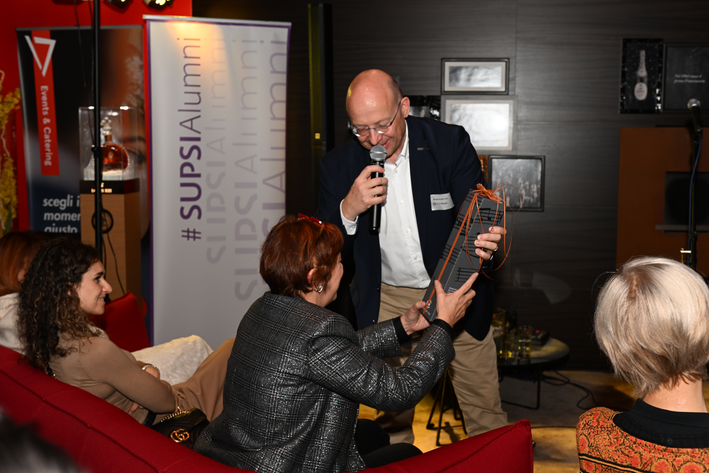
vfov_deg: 27.0
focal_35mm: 50
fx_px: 985
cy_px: 236
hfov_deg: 39.6
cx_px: 354
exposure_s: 1/60
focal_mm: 50
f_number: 6.3
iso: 640
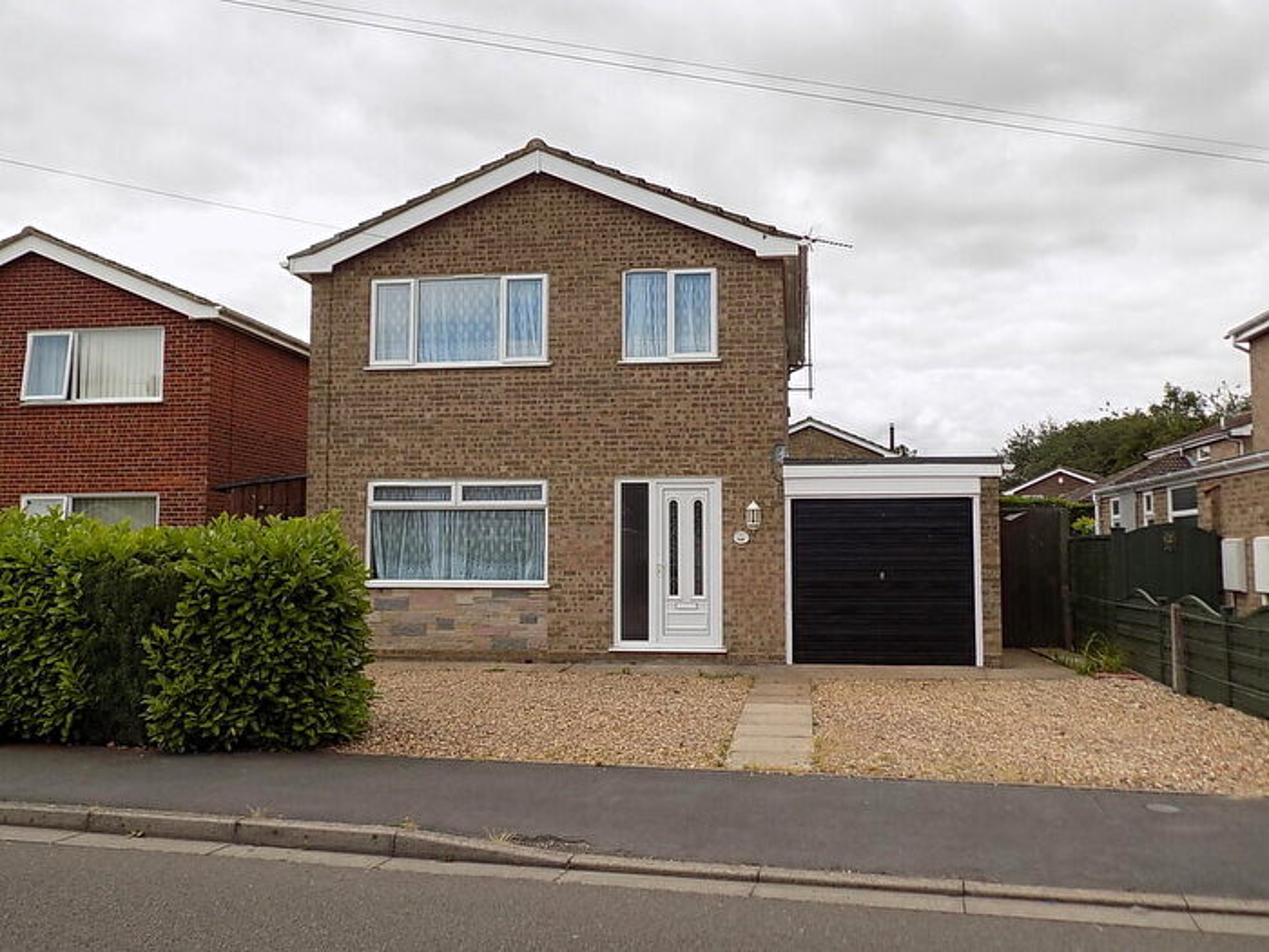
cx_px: 634
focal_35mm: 30
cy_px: 476
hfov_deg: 60.0
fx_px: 1100
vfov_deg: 46.8
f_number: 3.3
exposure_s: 1/800
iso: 80
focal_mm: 5.3
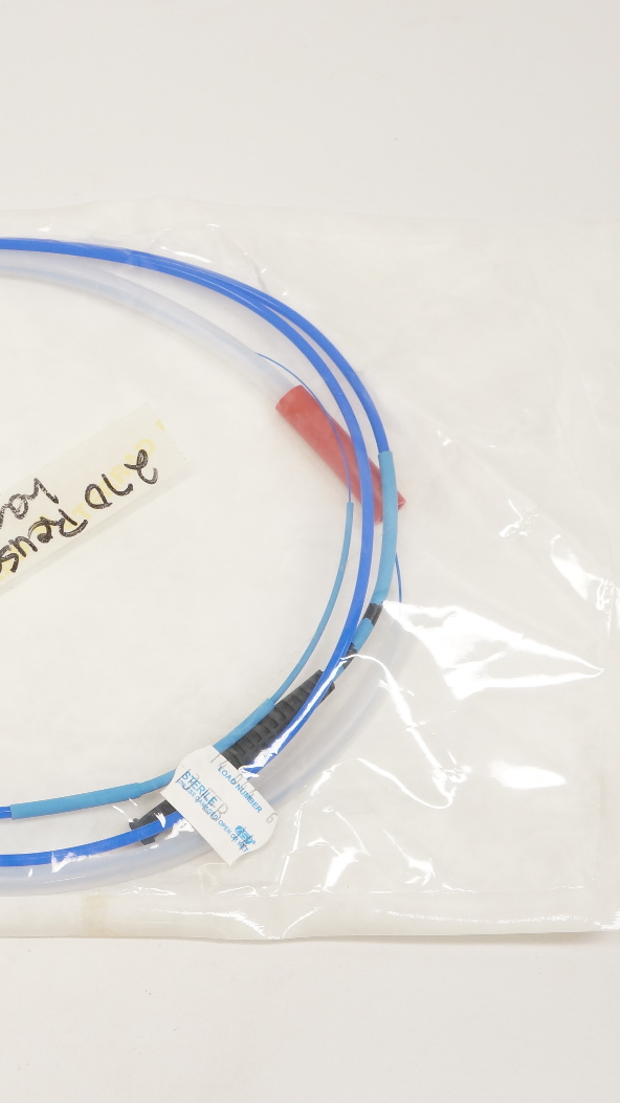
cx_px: -37
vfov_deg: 33.8
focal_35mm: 62
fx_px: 1813
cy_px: 549
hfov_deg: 18.8
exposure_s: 1/125
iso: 800
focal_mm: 26
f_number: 7.1
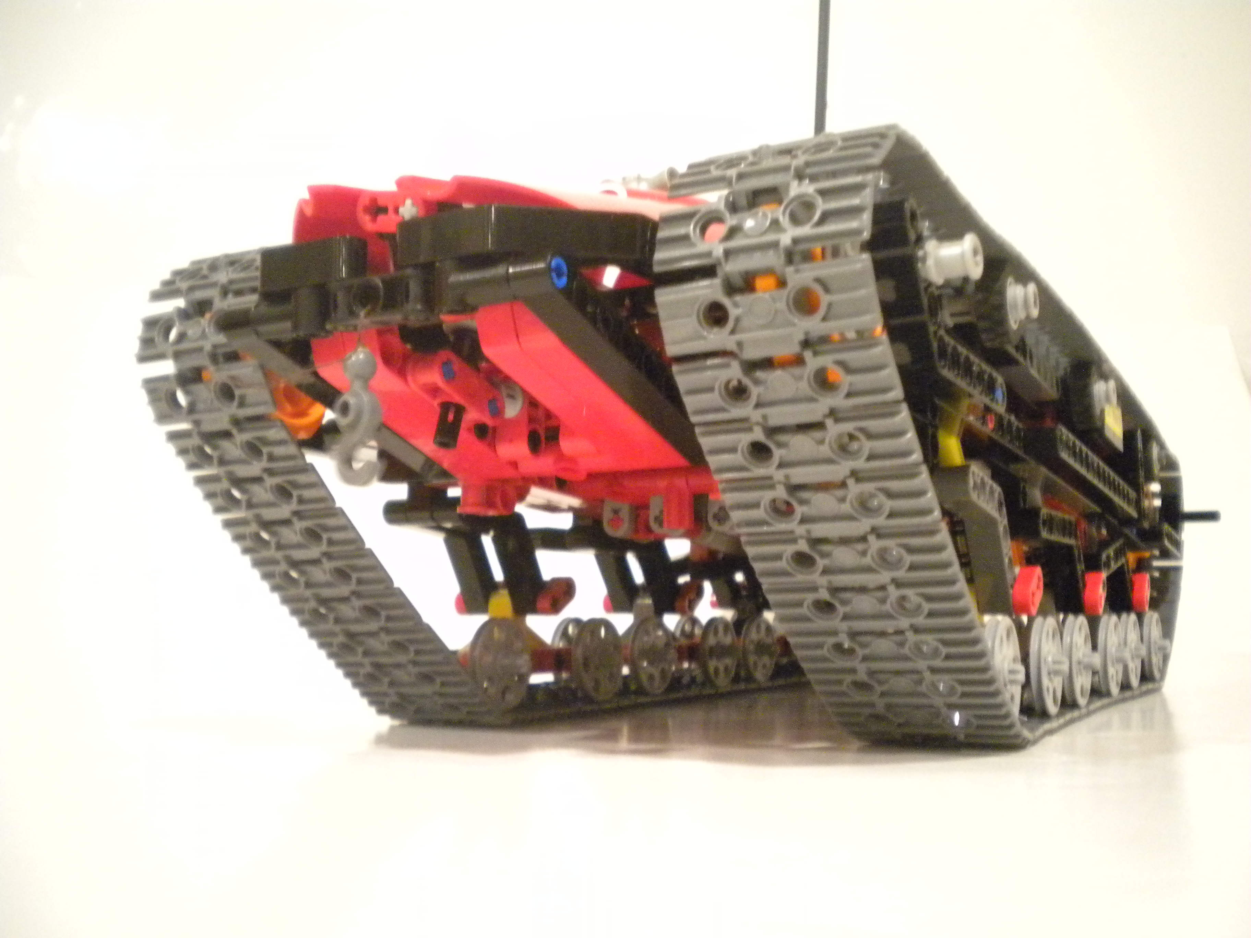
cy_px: 469
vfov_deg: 40.7
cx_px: 626
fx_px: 1265
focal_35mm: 35
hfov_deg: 52.6
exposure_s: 1/8
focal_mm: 6.3
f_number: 3.1
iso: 800
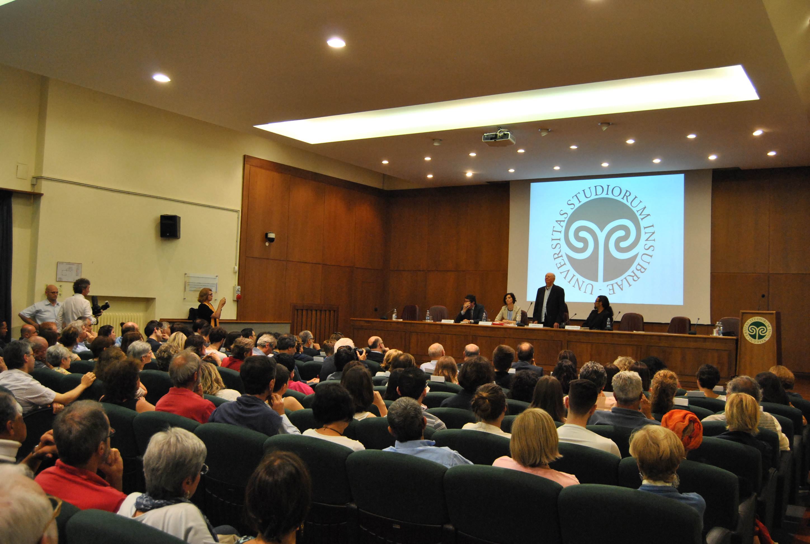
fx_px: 744
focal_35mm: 33
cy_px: 272
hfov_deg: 57.1
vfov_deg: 40.1
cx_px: 405
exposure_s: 1/80
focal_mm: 22
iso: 800
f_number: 4.5
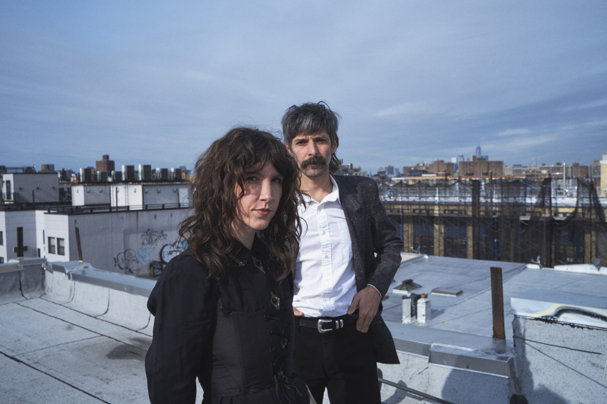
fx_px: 590
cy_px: 202
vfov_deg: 37.9
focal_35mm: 35
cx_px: 304
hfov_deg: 54.4
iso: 200
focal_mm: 23
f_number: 8
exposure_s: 1/1000
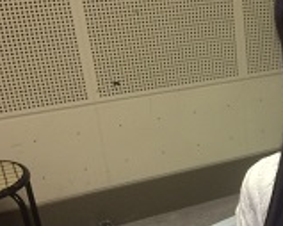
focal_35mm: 72
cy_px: 184
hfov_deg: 24.0
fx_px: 603
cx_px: 343
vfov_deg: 21.0
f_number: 2.2
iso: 125
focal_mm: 4.15
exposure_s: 1/33
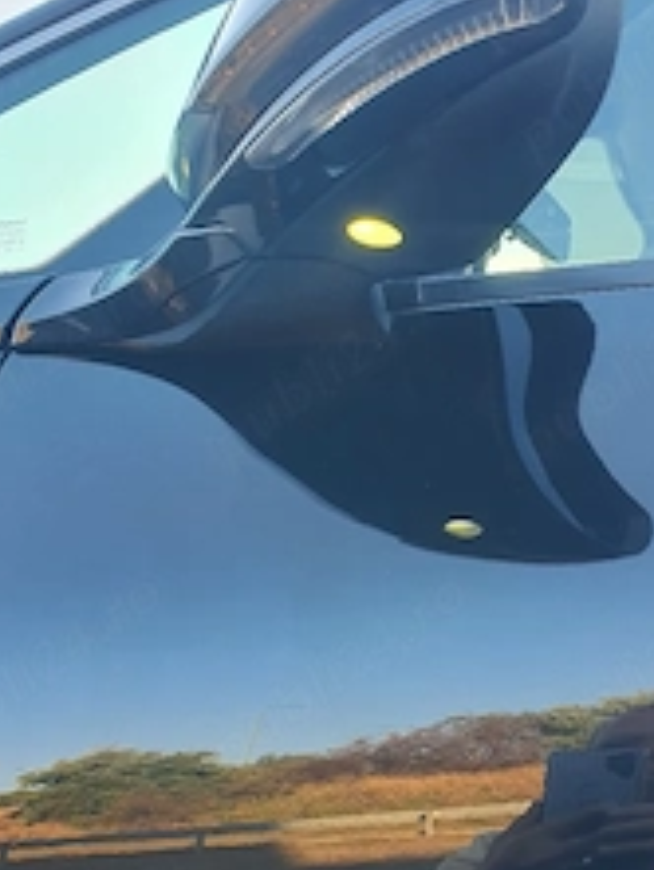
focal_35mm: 47
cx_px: 418
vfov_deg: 40.4
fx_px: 1183
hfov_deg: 30.7
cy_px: 413
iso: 50
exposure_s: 1/139
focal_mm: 4.3
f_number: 2.4
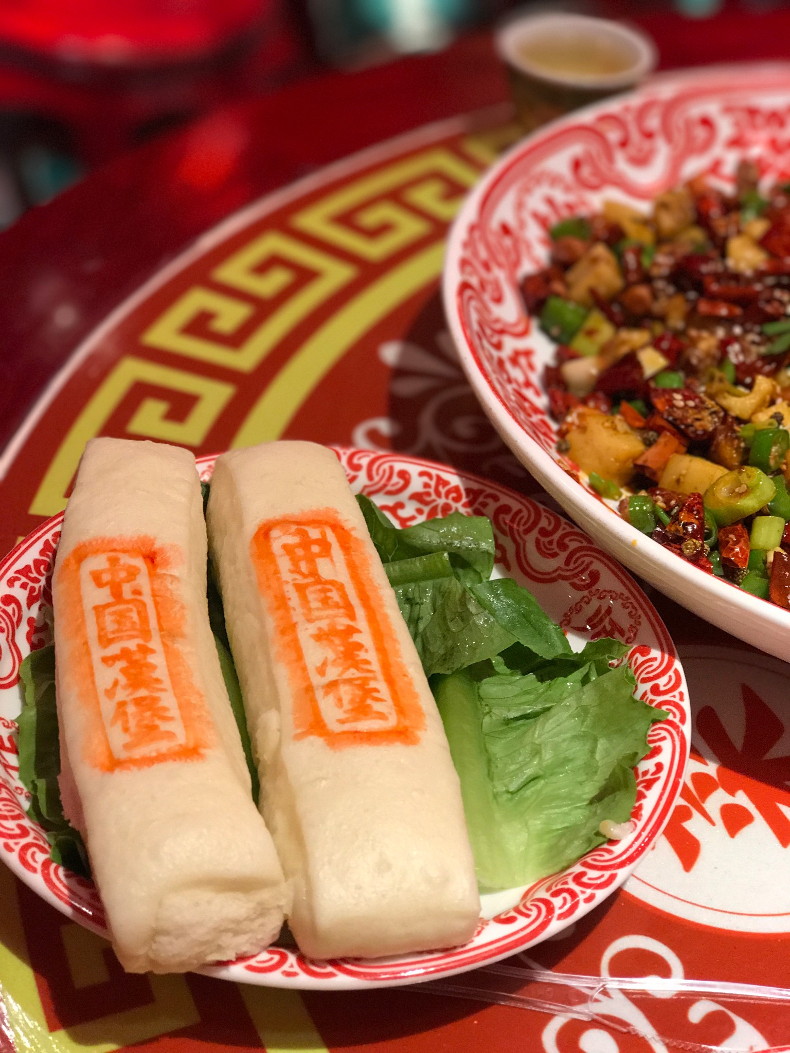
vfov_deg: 33.8
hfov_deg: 25.7
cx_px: 395
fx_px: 1734
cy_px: 526
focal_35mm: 57
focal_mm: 6.6
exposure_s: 1/50
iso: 160
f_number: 2.8
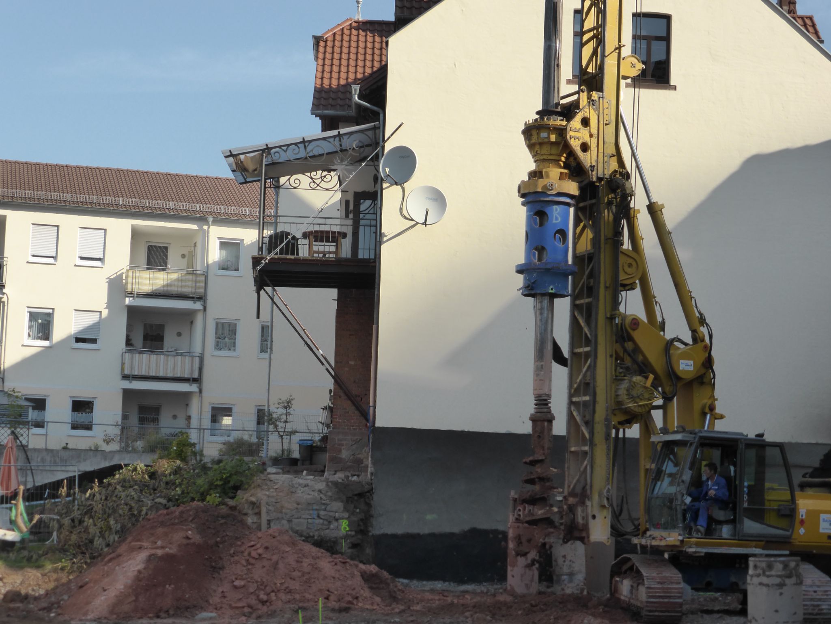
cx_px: 416
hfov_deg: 26.3
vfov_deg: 19.9
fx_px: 1776
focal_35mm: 74
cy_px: 312
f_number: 5
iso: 200
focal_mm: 12.5
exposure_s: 1/500
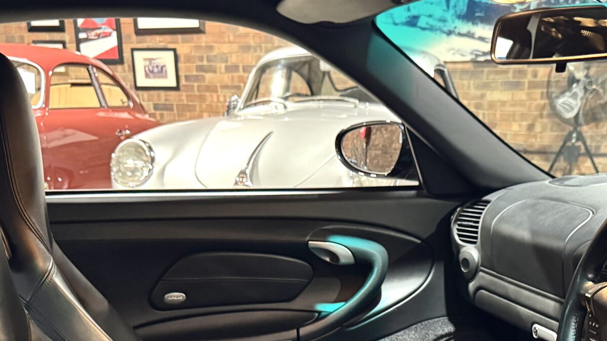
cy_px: 435
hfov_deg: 36.7
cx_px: 418
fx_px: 901
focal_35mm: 56
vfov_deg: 19.8
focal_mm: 6.76
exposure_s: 1/25
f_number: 1.78
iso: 800
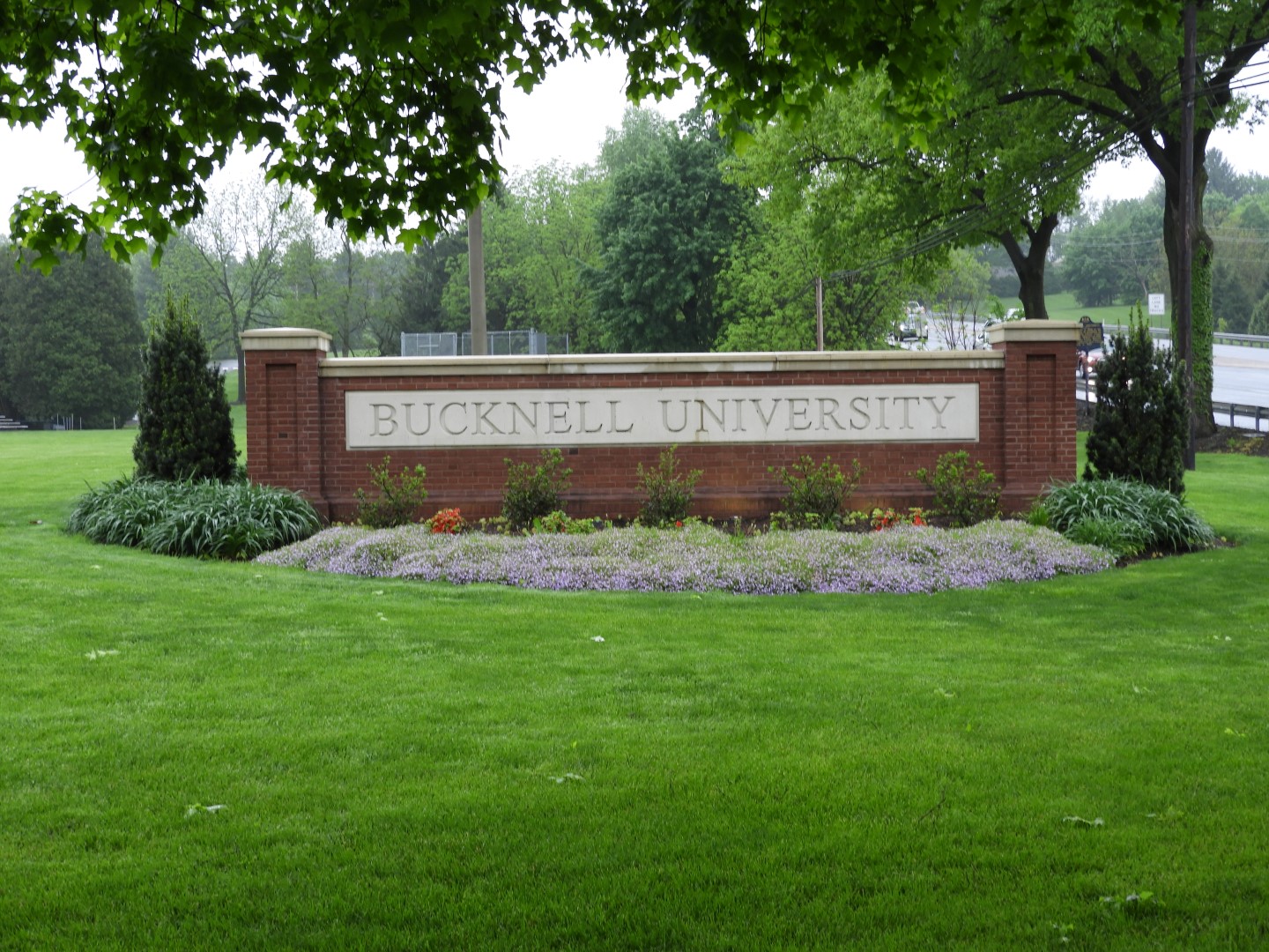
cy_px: 476
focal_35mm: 55
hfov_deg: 34.9
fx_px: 2016
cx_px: 634
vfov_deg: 26.6
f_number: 4
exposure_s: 1/40
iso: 100
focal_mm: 9.9
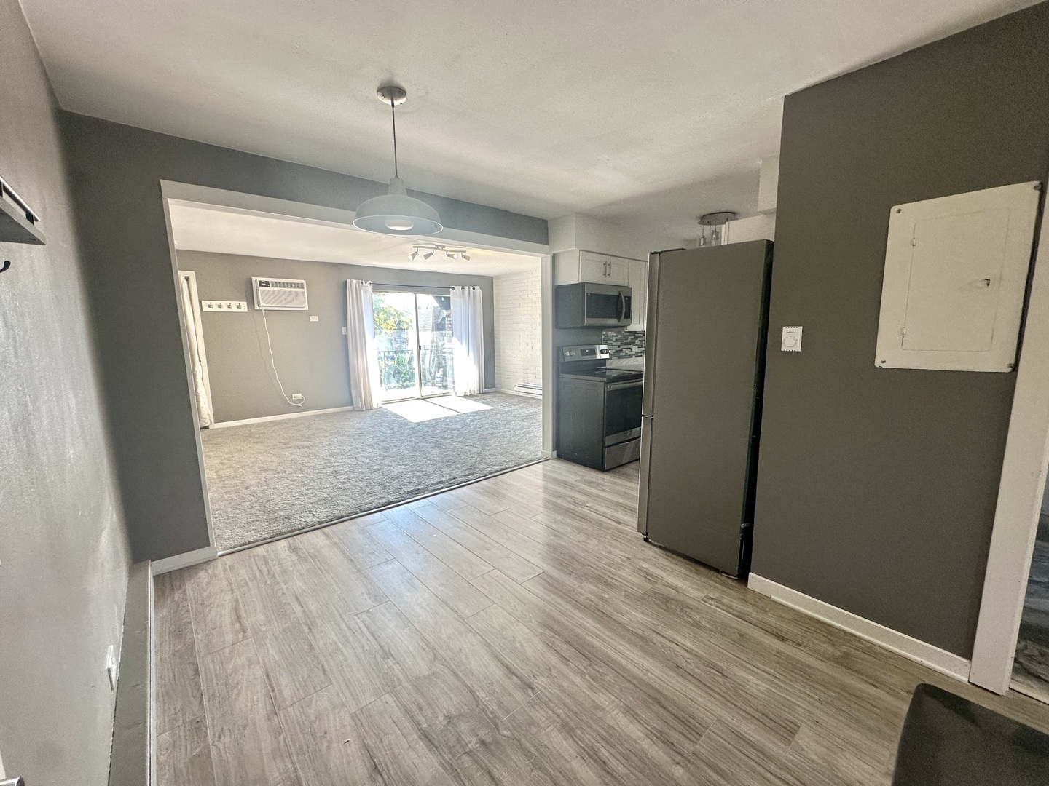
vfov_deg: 85.7
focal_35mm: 14
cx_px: 524
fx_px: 424
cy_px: 393
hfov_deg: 102.1
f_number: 2.2
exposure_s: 1/120
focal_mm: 2.22
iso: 100
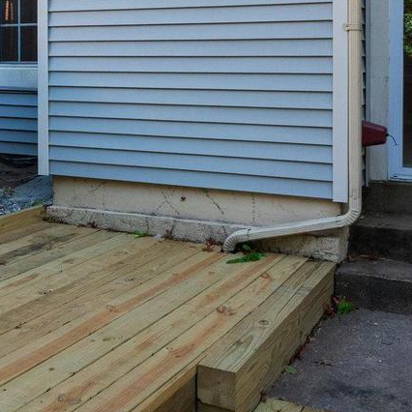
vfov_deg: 32.3
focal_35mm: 46
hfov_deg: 36.4
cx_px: 134
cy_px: -44
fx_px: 619
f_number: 8
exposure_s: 1/400
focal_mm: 16
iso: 1250
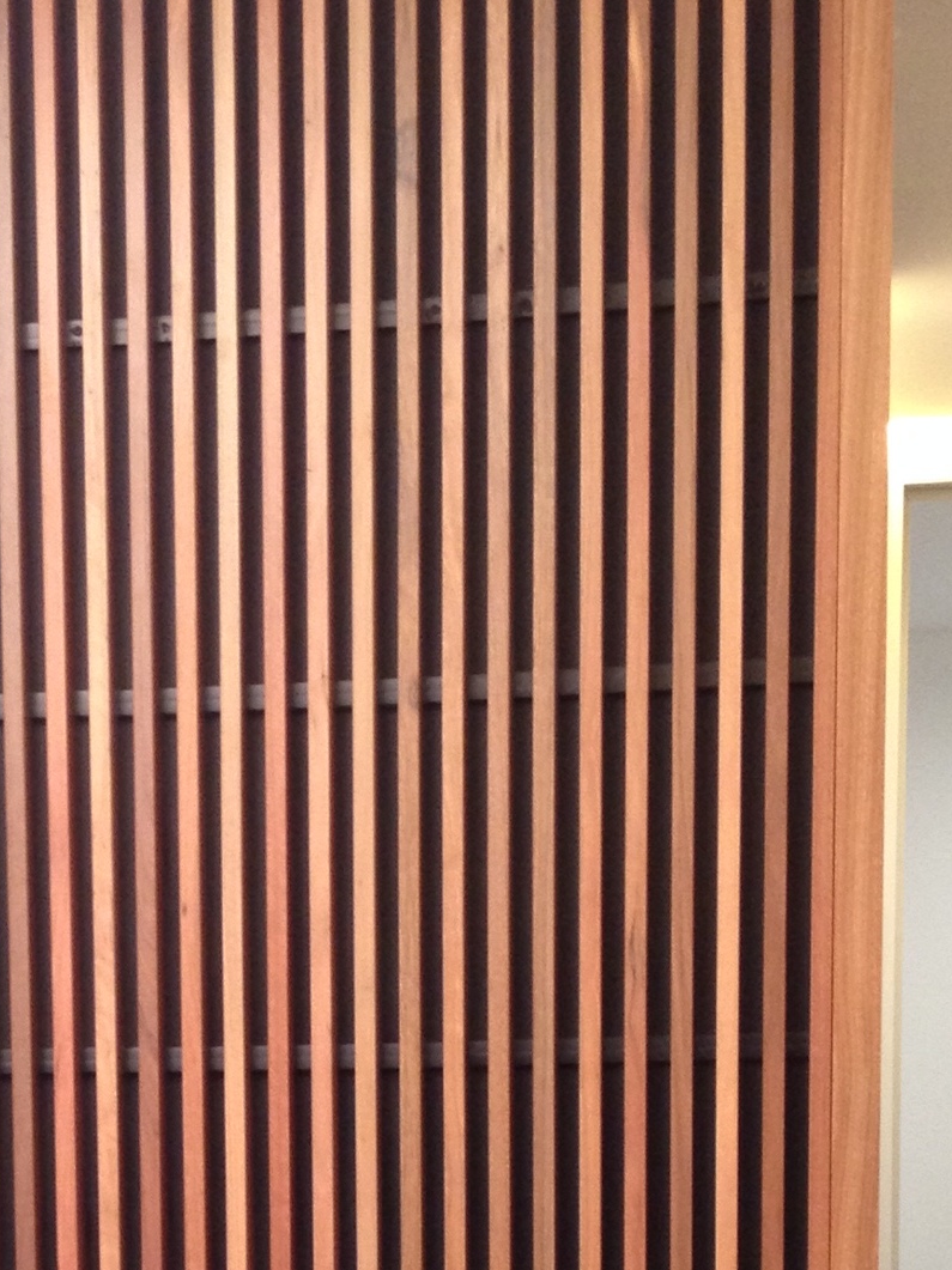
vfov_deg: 18.9
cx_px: 101
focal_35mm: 99
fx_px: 3632
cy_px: 1456
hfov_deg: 14.8
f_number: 2.4
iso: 125
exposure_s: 1/20
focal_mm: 4.28
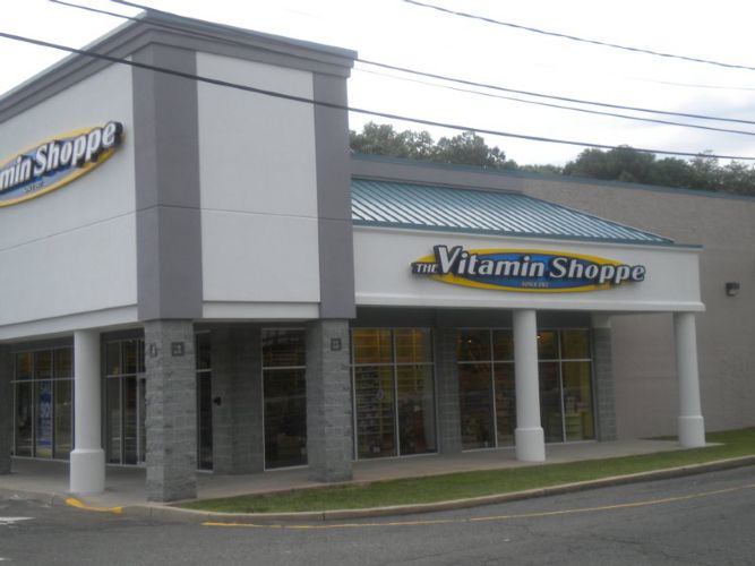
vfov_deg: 28.0
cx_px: 378
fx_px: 1134
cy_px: 283
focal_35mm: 52
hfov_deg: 36.8
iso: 80
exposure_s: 1/340
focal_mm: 9.3
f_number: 5.6
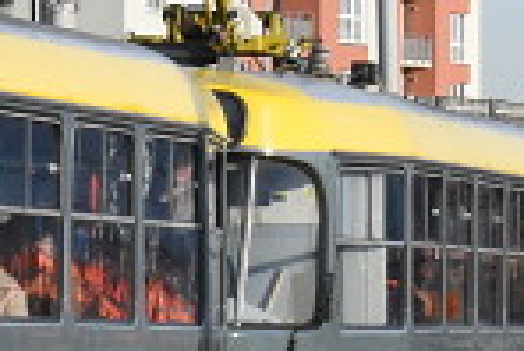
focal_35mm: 498
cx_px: -425
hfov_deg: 4.1
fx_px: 7256
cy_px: -133
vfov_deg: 2.8
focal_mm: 48
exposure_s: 1/800
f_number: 14
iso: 640
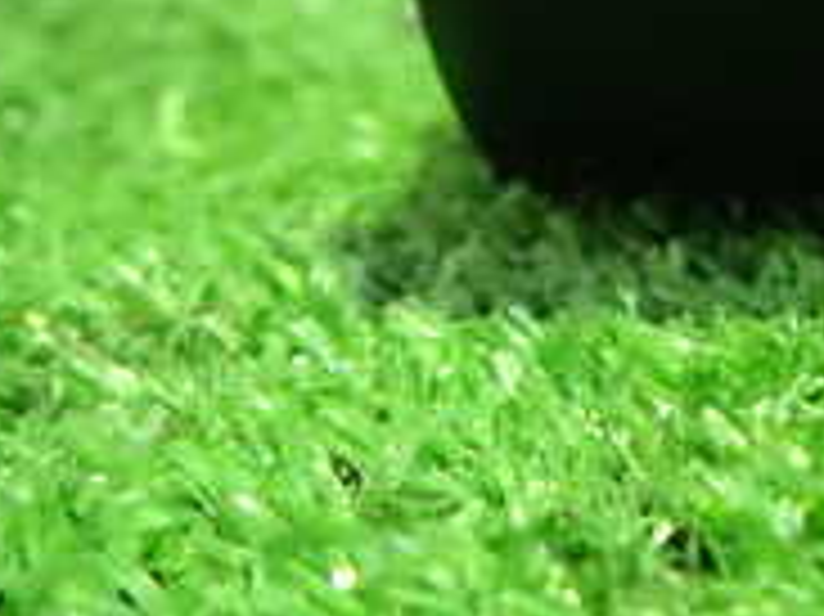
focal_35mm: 82
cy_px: 54
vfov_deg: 17.7
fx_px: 1951
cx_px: 1067
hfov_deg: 21.6
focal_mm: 4.5
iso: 800
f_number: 2
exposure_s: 1/30
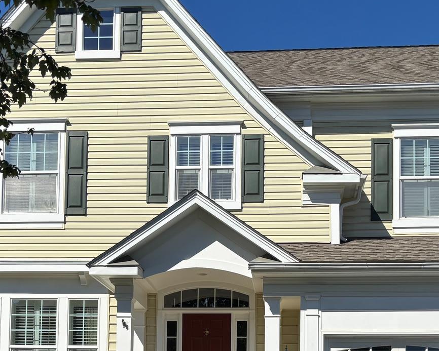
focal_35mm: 60
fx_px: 780
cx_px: 235
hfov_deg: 31.4
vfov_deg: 23.9
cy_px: 377
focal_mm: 5.96
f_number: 1.6
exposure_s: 1/5952
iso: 50
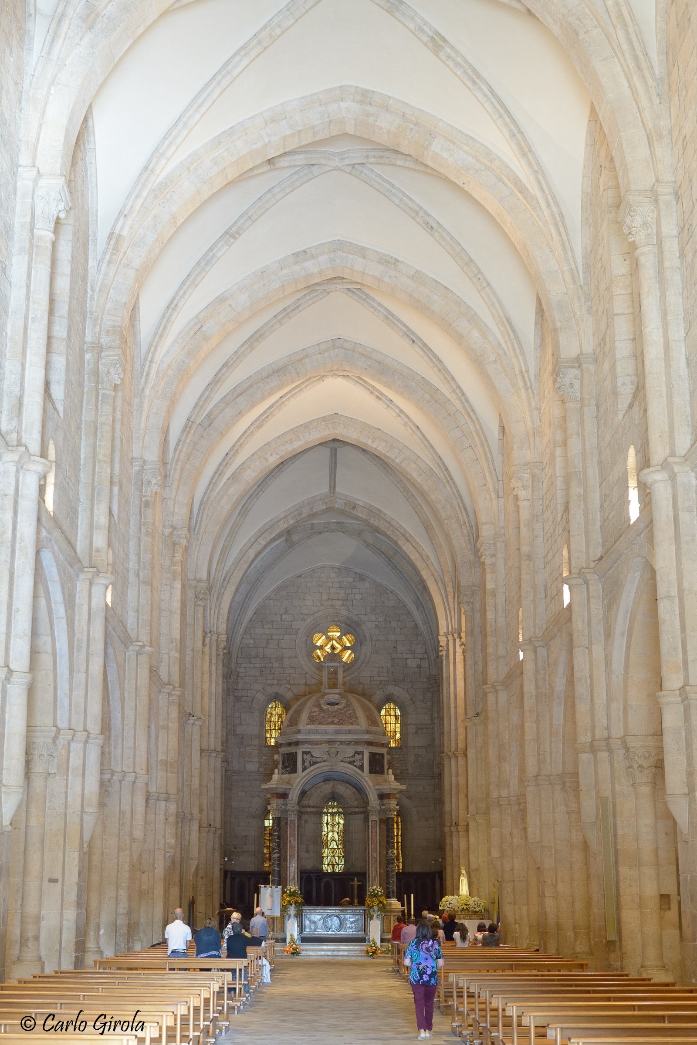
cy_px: 522
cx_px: 348
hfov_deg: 37.9
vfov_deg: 54.4
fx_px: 1016
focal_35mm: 35
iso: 2500
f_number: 6.3
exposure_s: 1/30
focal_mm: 35
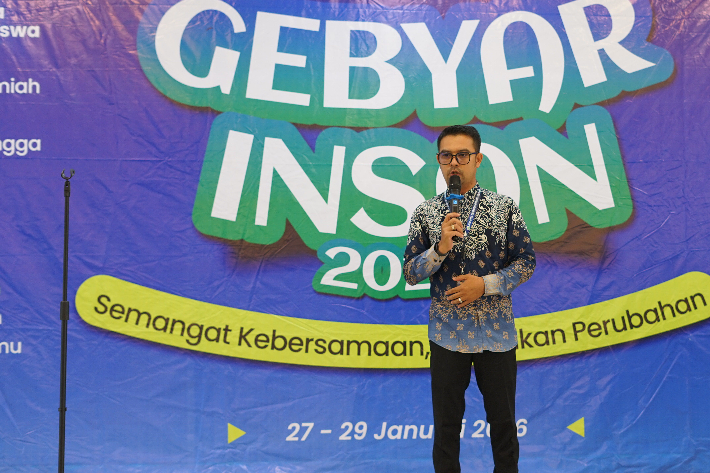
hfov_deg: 28.7
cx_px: 456
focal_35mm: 70
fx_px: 1380
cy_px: 216
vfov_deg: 19.5
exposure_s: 1/40
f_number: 2.8
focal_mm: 50
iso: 400
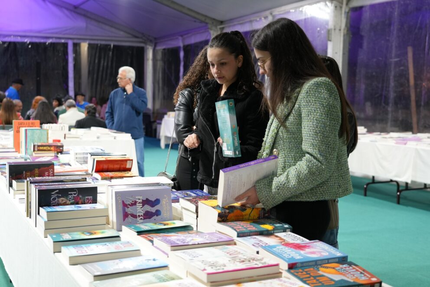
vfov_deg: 29.9
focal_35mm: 45
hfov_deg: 43.6
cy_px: 144
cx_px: 215
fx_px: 537
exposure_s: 1/160
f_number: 4
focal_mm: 45
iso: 1600
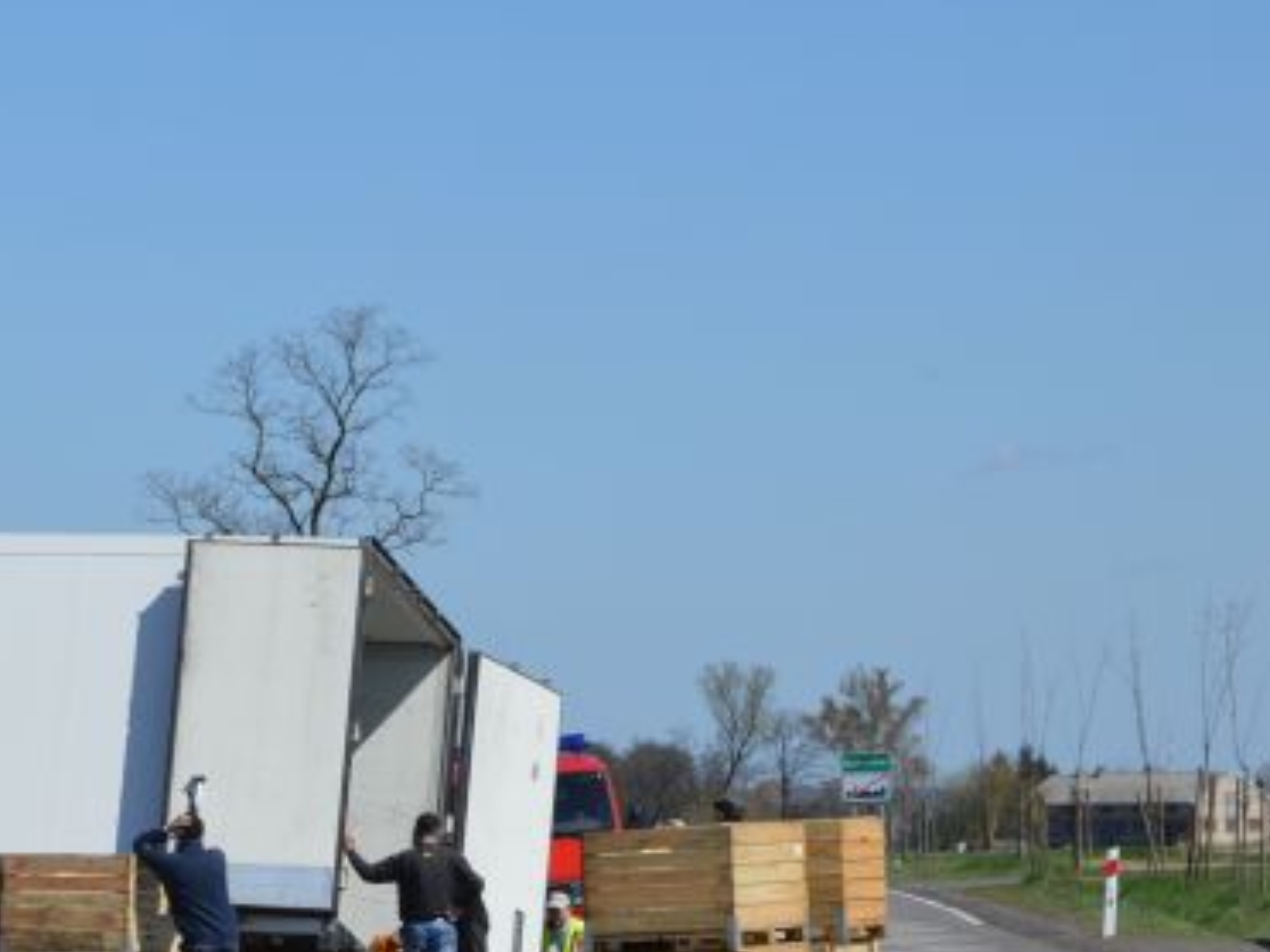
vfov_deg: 8.3
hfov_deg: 10.9
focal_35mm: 178
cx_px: -290
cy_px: 923
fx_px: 6542
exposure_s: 1/320
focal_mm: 45
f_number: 9
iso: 100
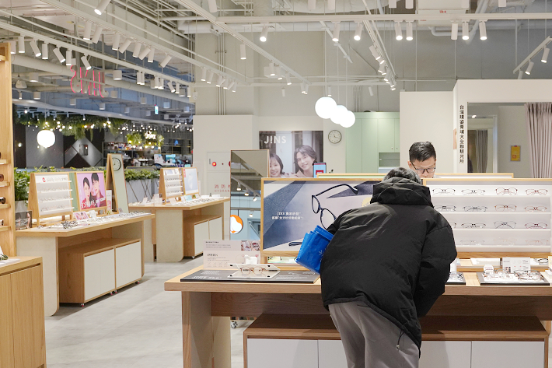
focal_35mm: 49
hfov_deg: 39.5
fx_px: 751
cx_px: 396
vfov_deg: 27.5
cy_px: 198
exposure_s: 1/160
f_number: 4
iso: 1000
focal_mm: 29
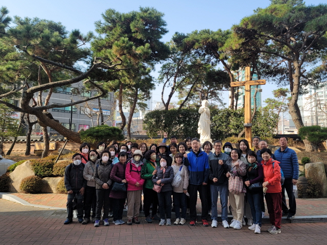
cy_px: 111
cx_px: 174
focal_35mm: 28
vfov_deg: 49.7
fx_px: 265
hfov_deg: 63.4
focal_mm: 7
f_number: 1.8
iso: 20
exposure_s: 1/347
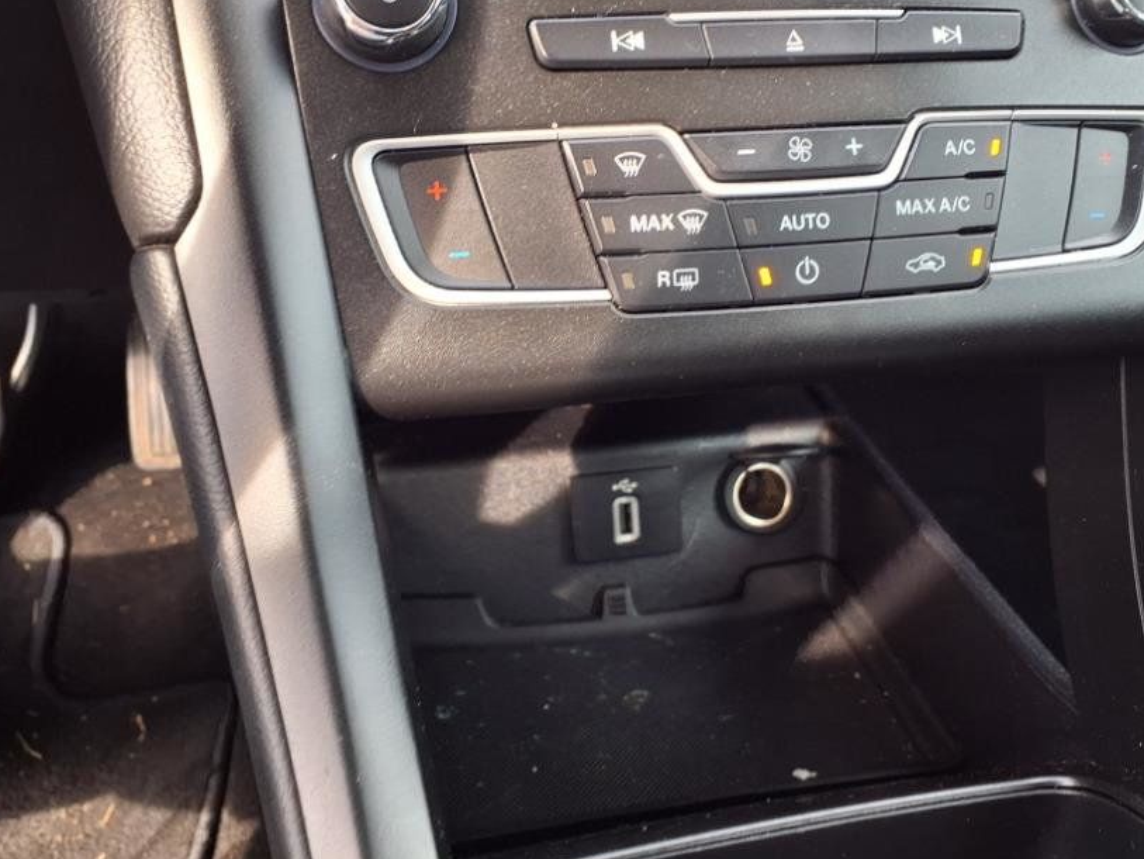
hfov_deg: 53.9
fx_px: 1124
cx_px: 592
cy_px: 334
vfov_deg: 41.6
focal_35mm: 34
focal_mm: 3.58
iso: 40
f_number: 1.9
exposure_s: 1/60.2
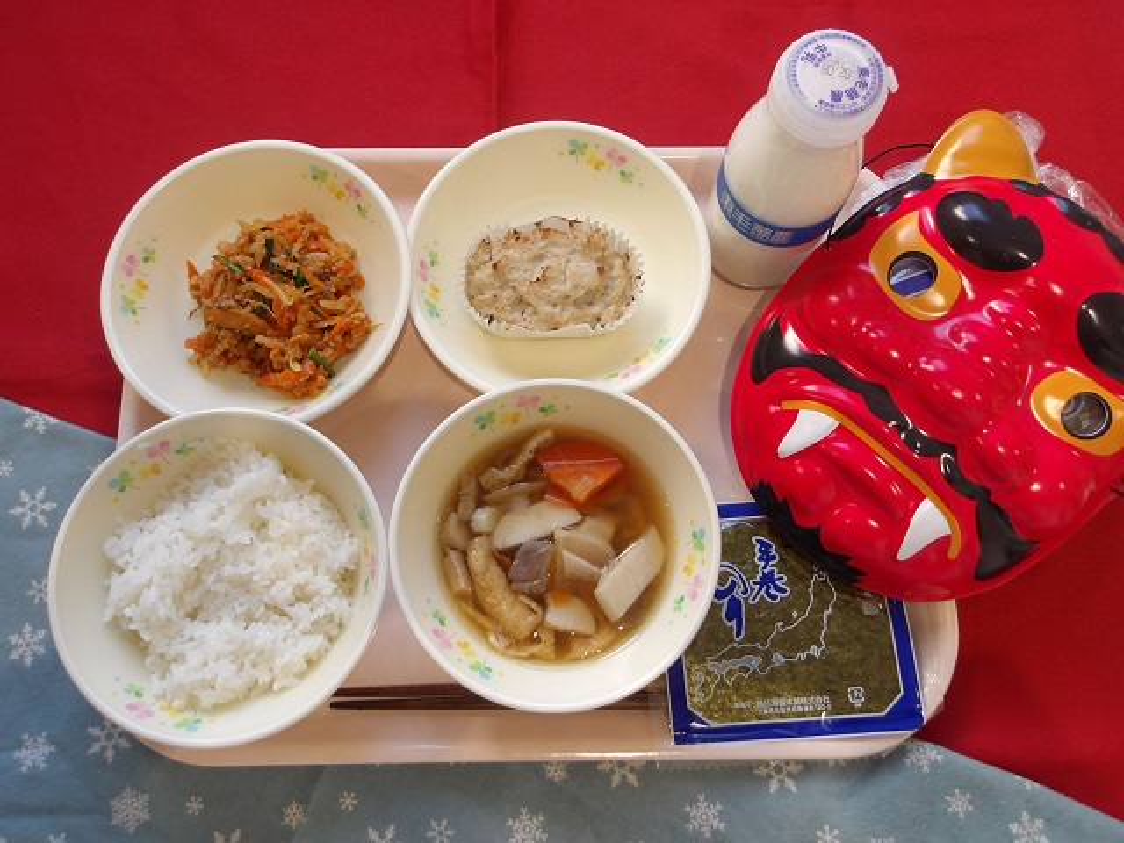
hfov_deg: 65.3
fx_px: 877
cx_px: 562
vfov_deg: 51.4
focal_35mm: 27
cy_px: 422
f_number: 3
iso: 100
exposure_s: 1/37
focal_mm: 4.9
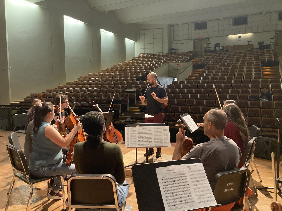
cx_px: 141
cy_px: 106
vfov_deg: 49.8
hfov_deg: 63.4
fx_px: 228
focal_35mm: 28
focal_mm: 3.99
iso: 640
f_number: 1.8
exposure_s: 1/30
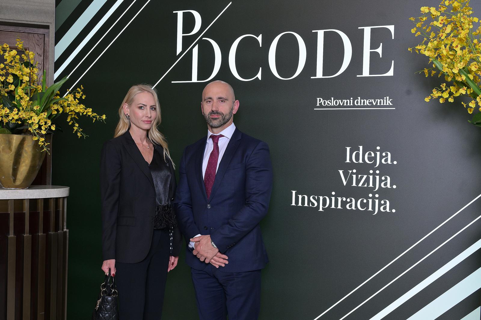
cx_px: 240
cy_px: 160
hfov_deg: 46.4
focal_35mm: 42
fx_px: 561
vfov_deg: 31.9
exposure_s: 1/125
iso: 640
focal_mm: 42
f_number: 5.6
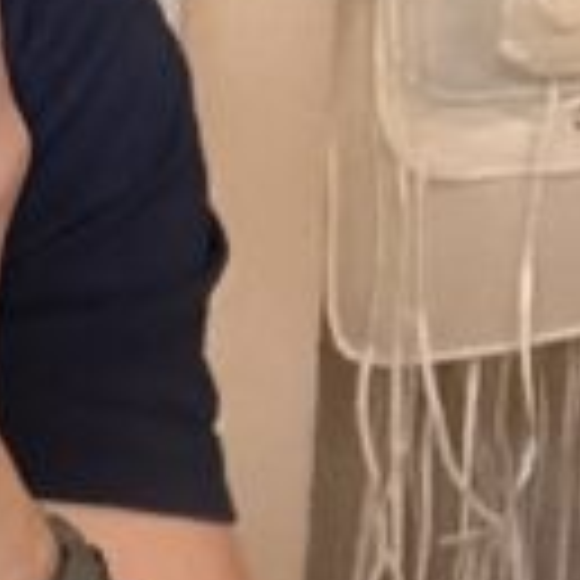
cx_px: -1497
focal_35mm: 161
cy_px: 76
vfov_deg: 10.8
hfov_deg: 8.1
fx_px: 3052
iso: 125
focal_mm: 2.69
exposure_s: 1/43
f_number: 1.9
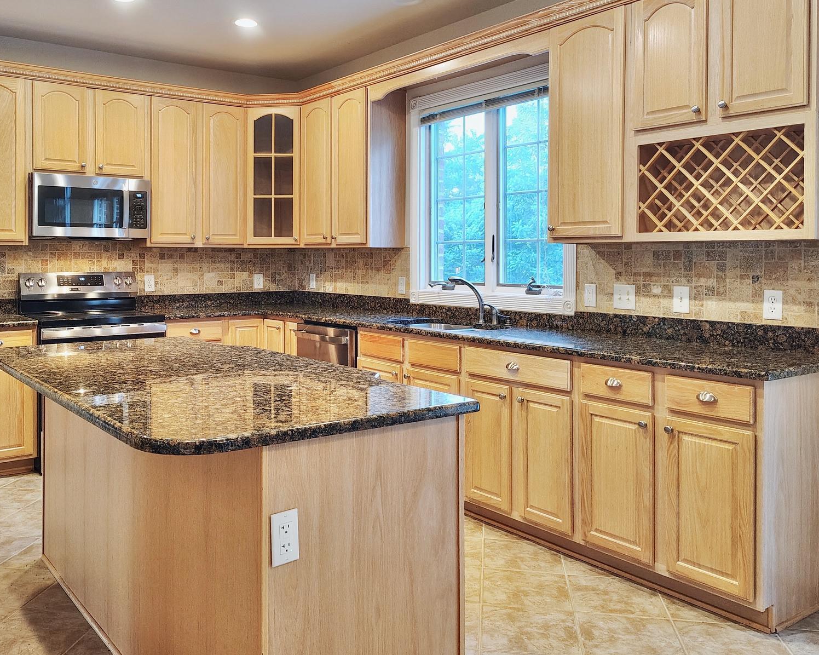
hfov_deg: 55.5
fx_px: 775
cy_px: 263
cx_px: 353
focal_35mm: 32
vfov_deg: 45.5
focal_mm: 5.56
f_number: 1.8
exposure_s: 1/60
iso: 1869
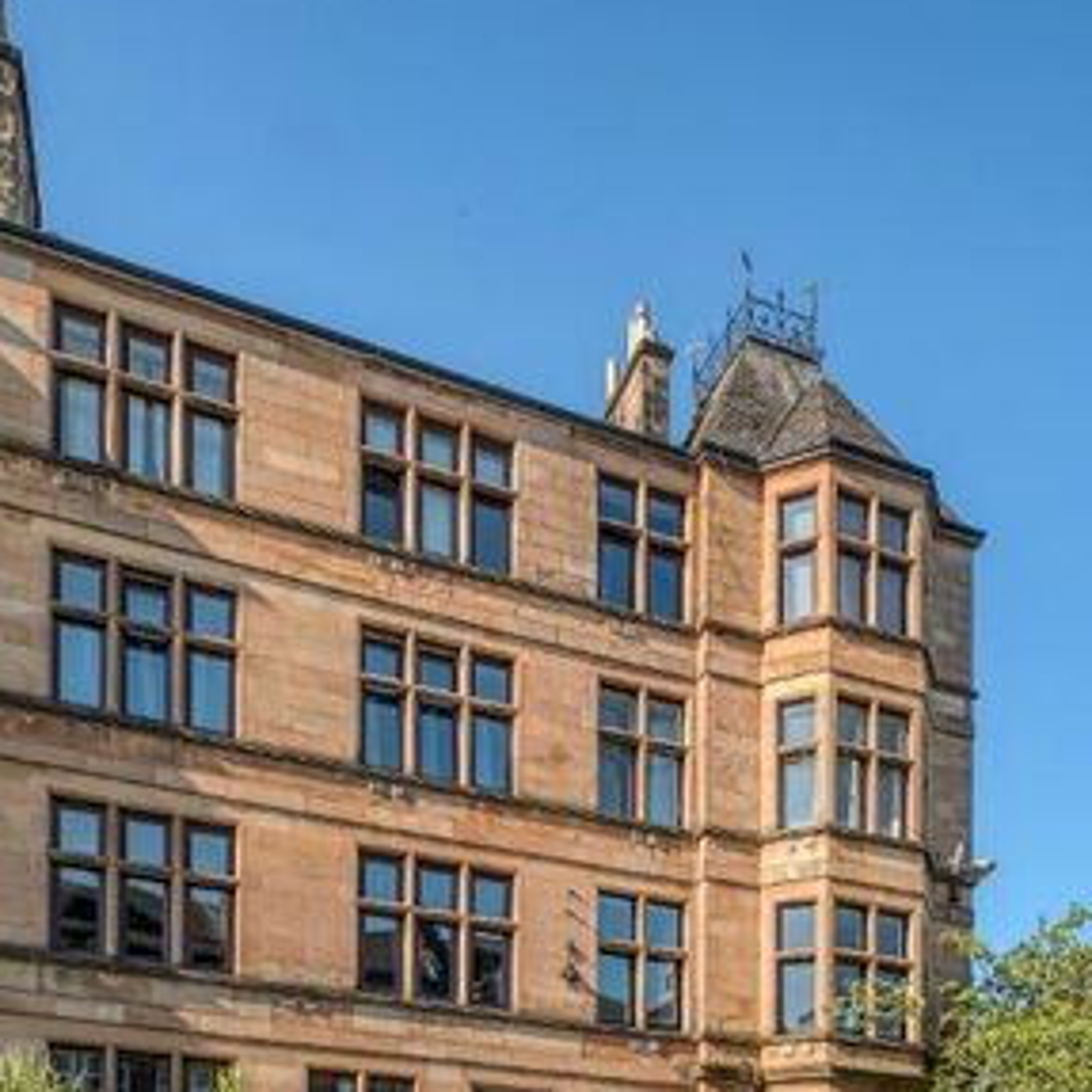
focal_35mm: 30
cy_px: 618
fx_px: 1087
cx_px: 597
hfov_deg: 53.3
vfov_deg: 53.2
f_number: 3.2
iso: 100
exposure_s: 1/500
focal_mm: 14.7
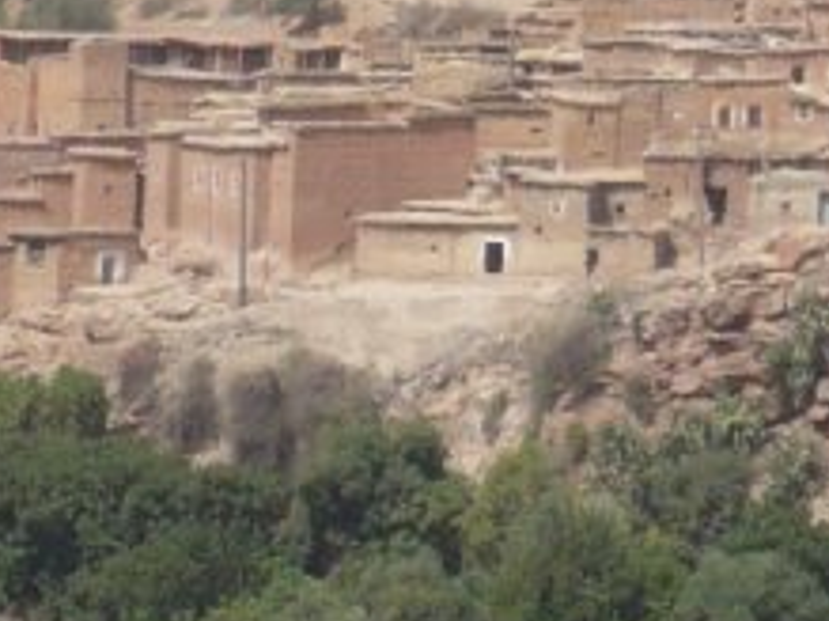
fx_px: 10867
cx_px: 1007
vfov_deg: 3.3
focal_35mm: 454
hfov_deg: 4.4
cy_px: -424
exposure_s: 1/640
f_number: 4.8
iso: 100
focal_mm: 16.1
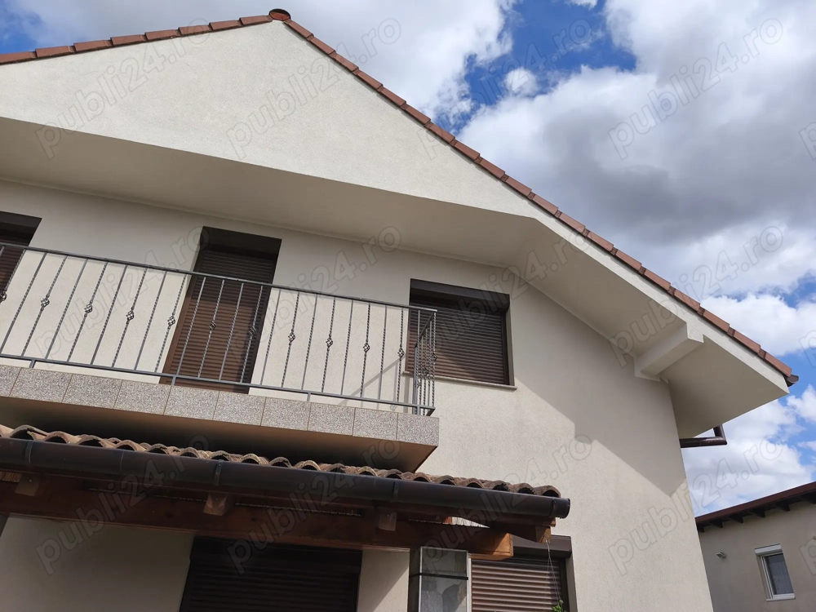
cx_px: 408
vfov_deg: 58.9
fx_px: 542
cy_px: 306
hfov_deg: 73.9
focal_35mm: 23
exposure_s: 1/1101
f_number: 1.65
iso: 50
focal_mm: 6.18
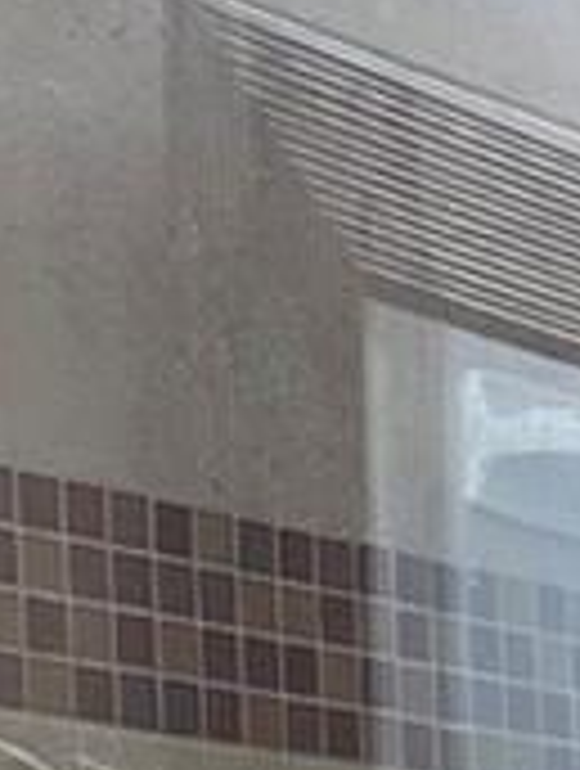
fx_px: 3739
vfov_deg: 10.0
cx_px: 1286
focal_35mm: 168
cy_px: 1954
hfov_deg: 8.3
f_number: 1.78
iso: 250
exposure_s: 1/60
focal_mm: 6.86
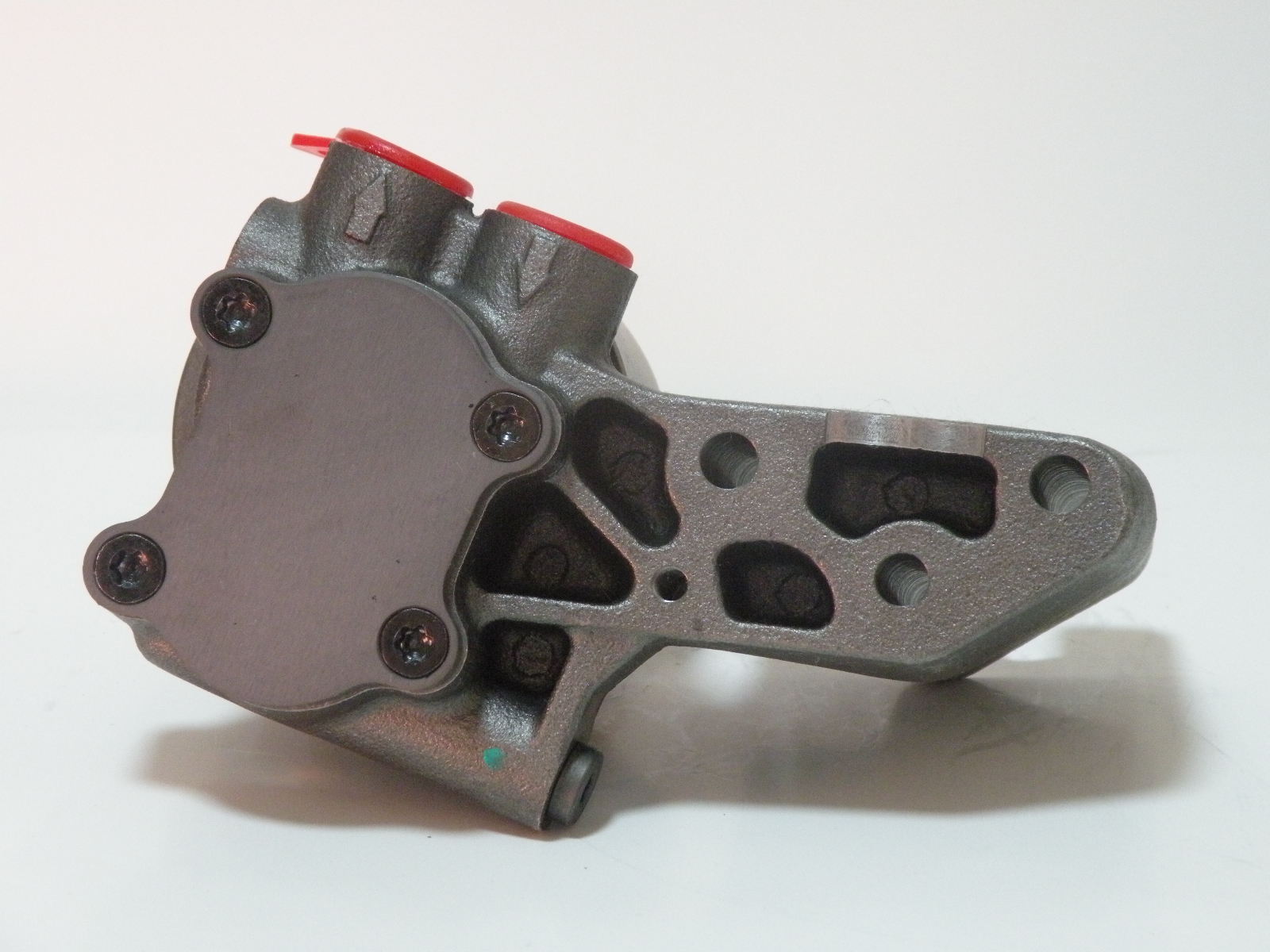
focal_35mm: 141
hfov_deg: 14.0
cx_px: 635
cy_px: 476
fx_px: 5173
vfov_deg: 10.5
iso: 400
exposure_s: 1/11.7
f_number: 4.5
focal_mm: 25
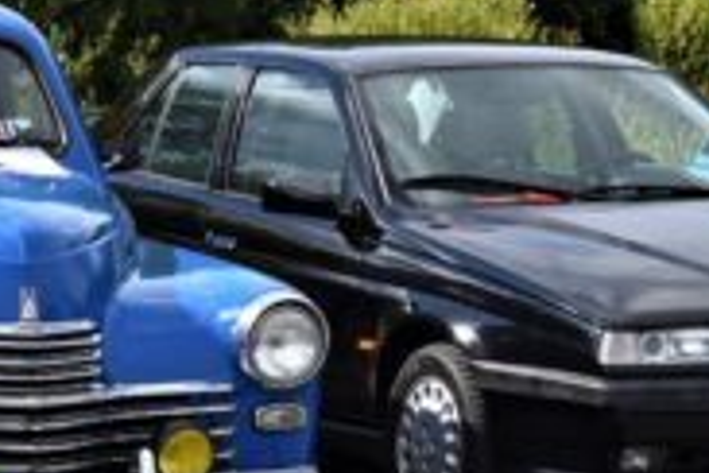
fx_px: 3623
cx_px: -101
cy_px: 217
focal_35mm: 184
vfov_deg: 7.5
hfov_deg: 11.0
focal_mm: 50
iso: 100
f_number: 8
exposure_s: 1/250
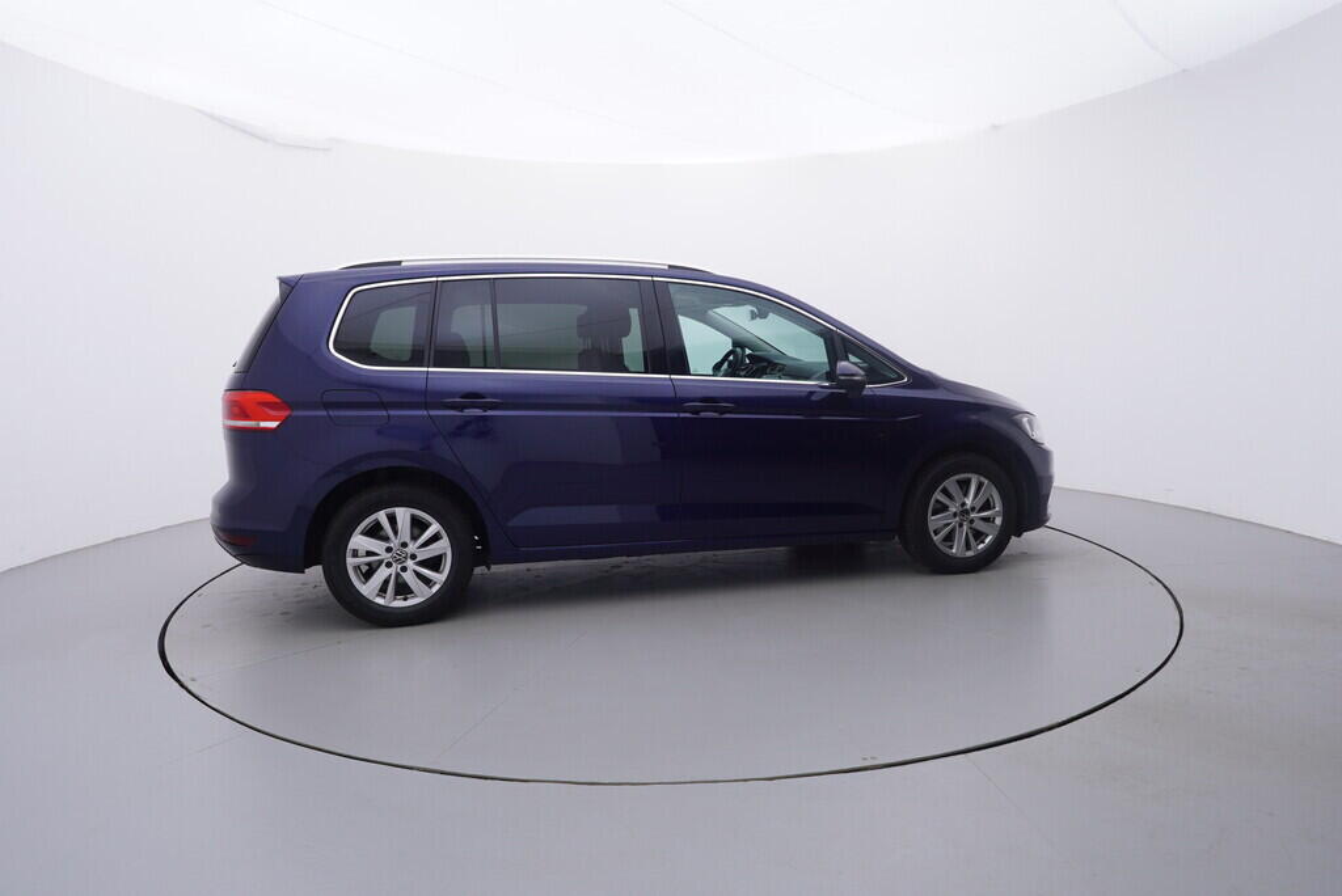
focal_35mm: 22
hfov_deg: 77.3
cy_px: 448
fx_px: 839
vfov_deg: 56.2
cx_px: 671
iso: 200
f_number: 5
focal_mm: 15
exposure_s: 1/80
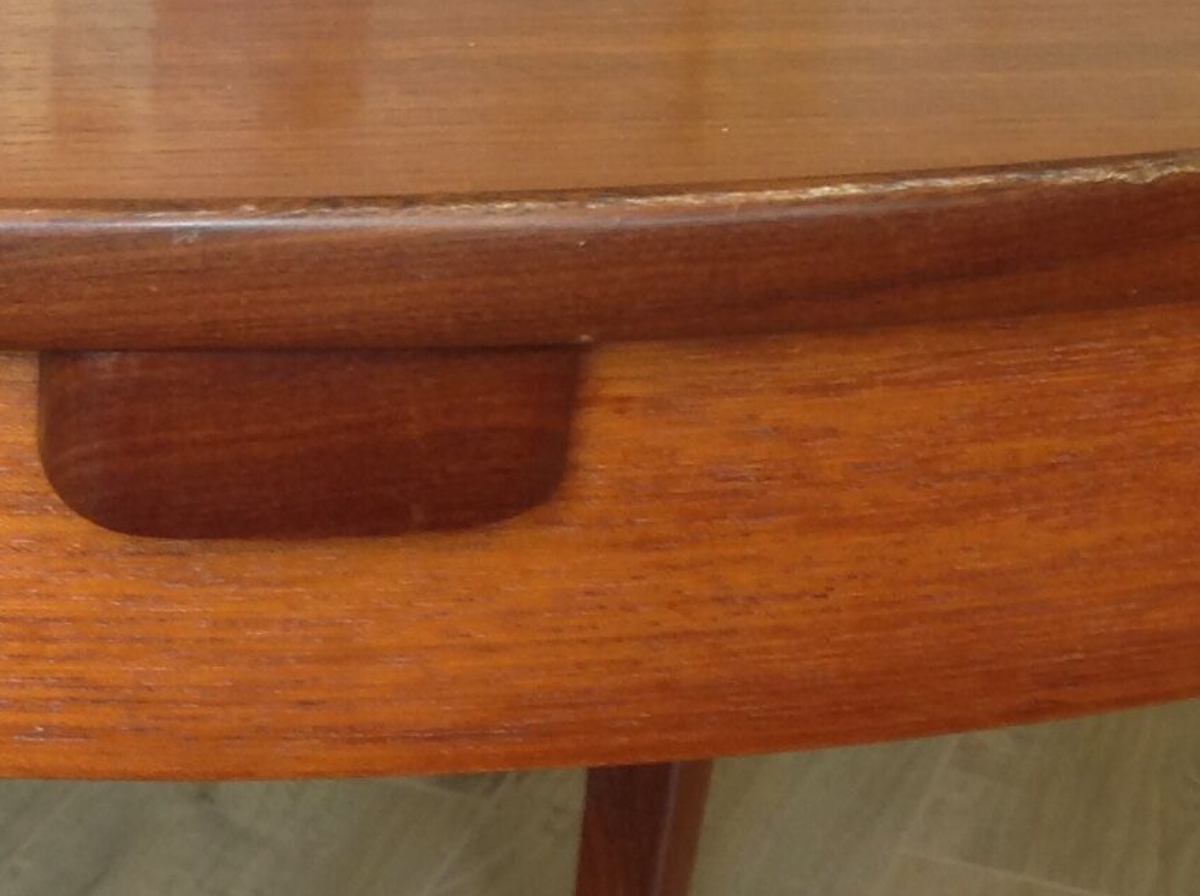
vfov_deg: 13.8
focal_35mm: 107
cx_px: -342
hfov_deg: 17.3
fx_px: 3703
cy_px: 580
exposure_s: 1/15
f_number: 2.4
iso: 64
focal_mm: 4.28
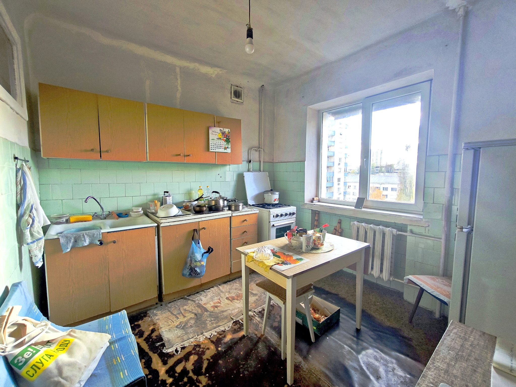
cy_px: 194
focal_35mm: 15
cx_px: 258
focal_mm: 1.91
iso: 80
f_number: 2.2
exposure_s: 1/50
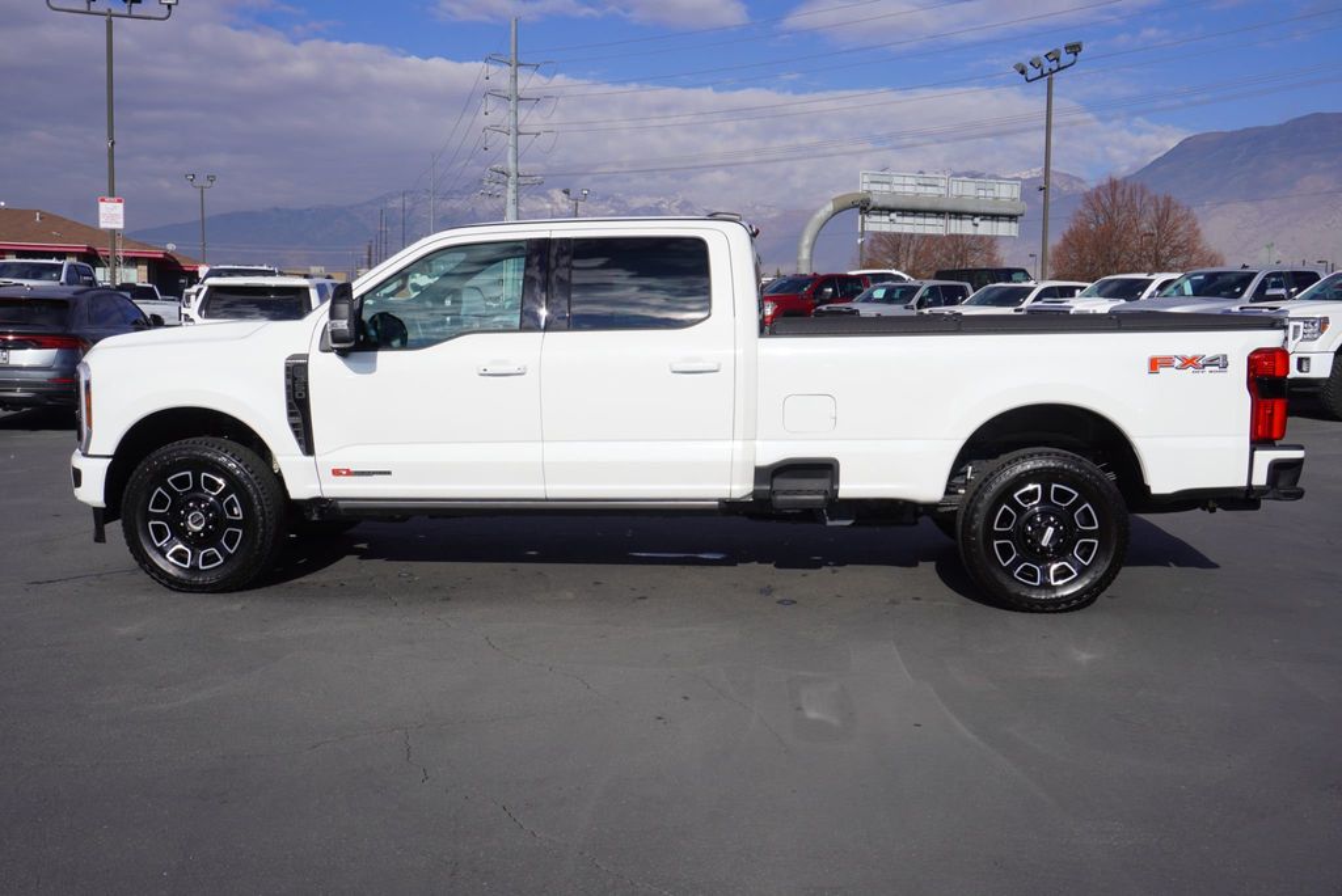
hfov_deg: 55.1
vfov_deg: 38.4
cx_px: 671
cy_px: 448
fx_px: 1287
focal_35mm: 34
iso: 100
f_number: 10
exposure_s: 1/320
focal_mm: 23
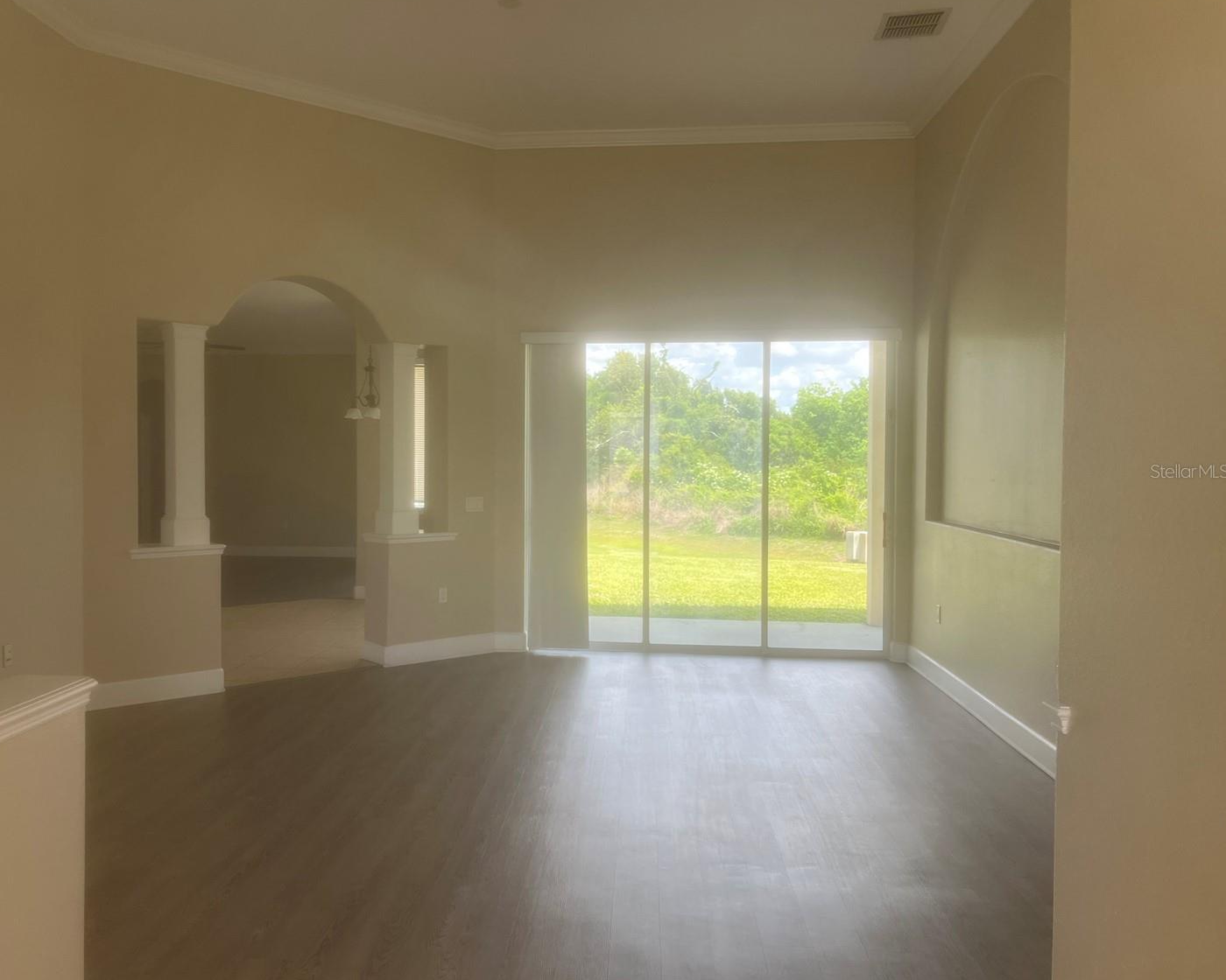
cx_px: 532
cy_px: 471
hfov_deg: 60.2
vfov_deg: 50.0
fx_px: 1052
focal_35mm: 29
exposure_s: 1/404
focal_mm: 5.7
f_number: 1.5
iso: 50
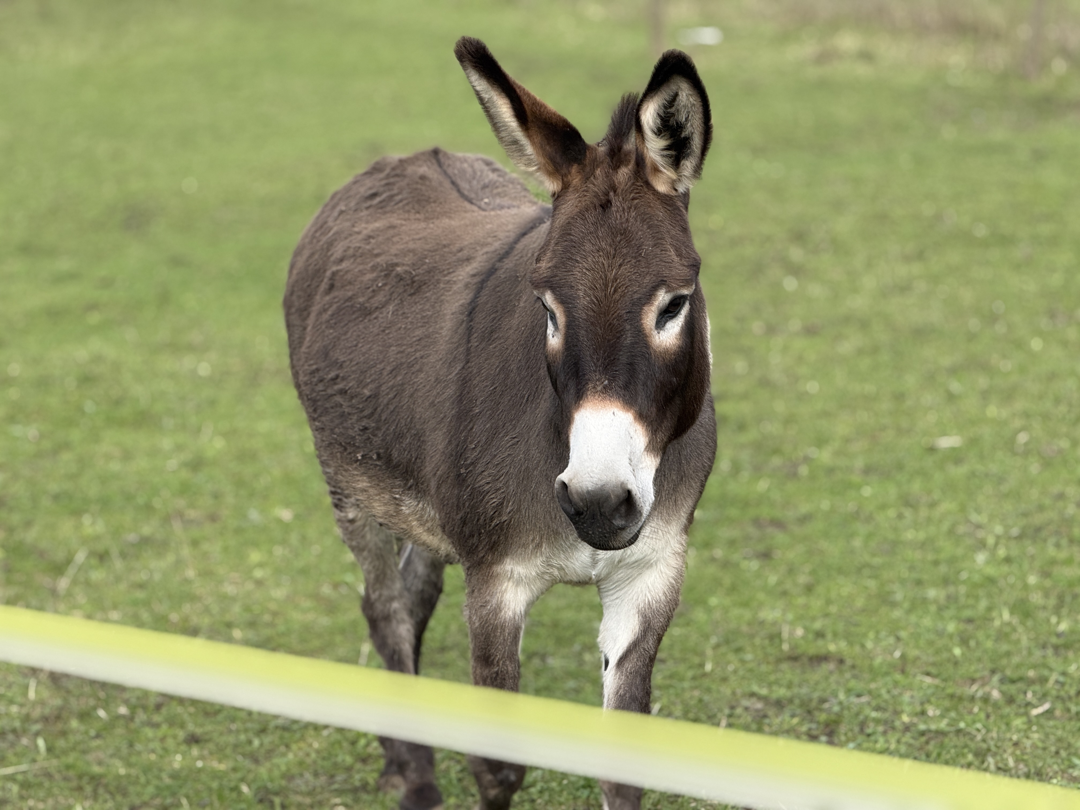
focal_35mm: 120
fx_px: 3744
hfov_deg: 16.4
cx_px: 540
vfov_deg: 12.3
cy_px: 405
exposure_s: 1/363
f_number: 2.8
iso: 64
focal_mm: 15.66
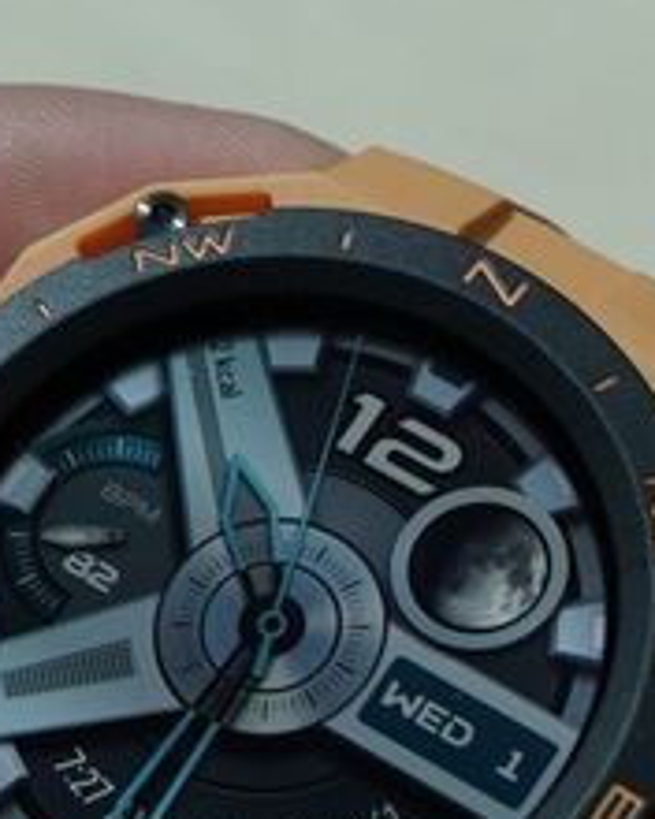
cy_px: 692
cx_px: 71
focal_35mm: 201
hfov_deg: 7.7
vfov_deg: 9.6
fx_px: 4871
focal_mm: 49
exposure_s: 1/160
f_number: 8
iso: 320
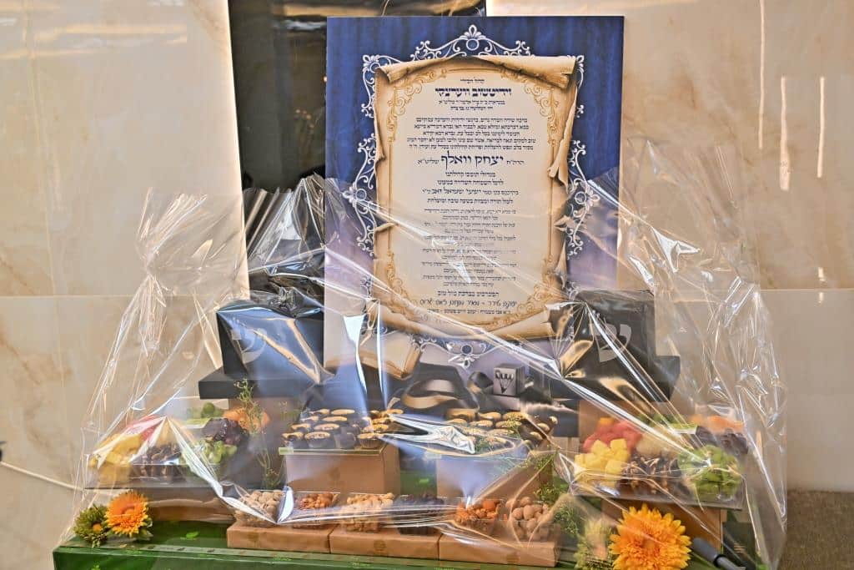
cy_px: 285
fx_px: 925
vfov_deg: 34.2
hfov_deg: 49.5
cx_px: 427
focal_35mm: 39
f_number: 4
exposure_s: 1/200
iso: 320
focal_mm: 39
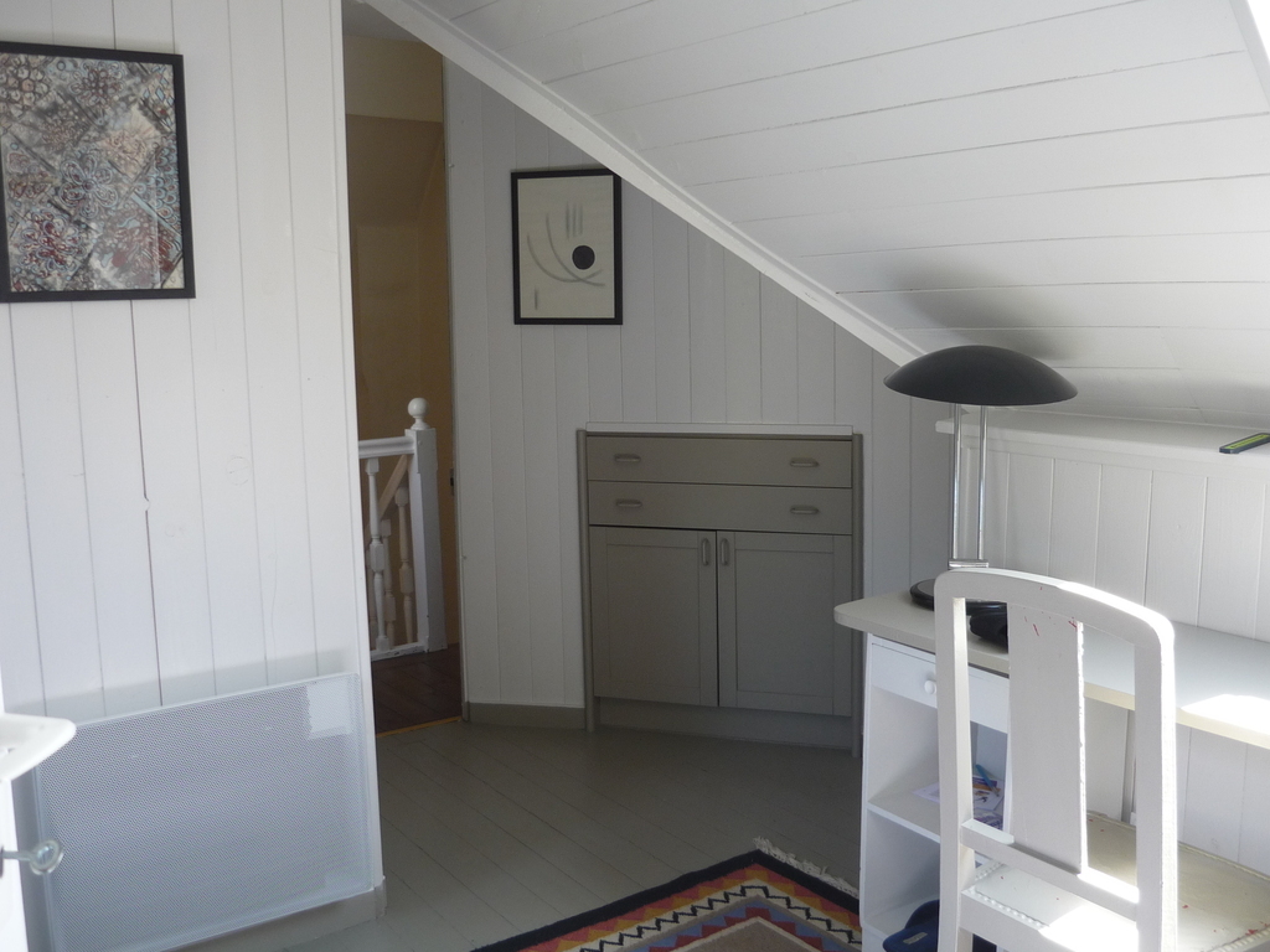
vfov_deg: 42.9
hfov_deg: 55.4
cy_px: 476
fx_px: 1211
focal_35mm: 33
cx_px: 635
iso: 100
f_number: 2.8
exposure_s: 1/40
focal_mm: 5.5
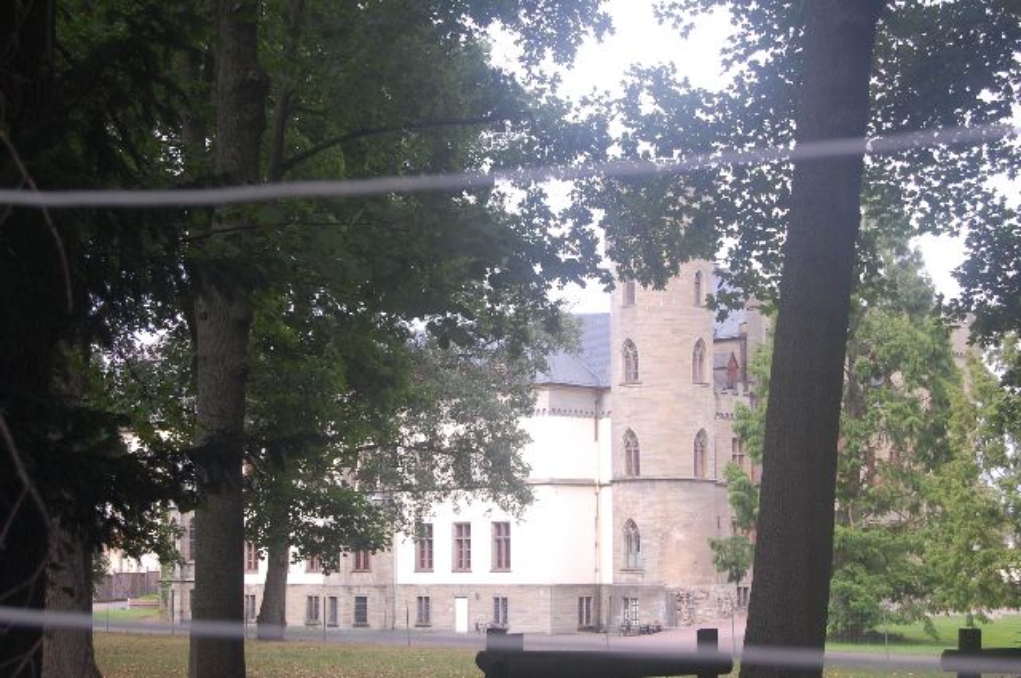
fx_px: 1912
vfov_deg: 20.1
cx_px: 510
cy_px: 339
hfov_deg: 29.9
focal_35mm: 68
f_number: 9
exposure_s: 1/100
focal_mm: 45
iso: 400
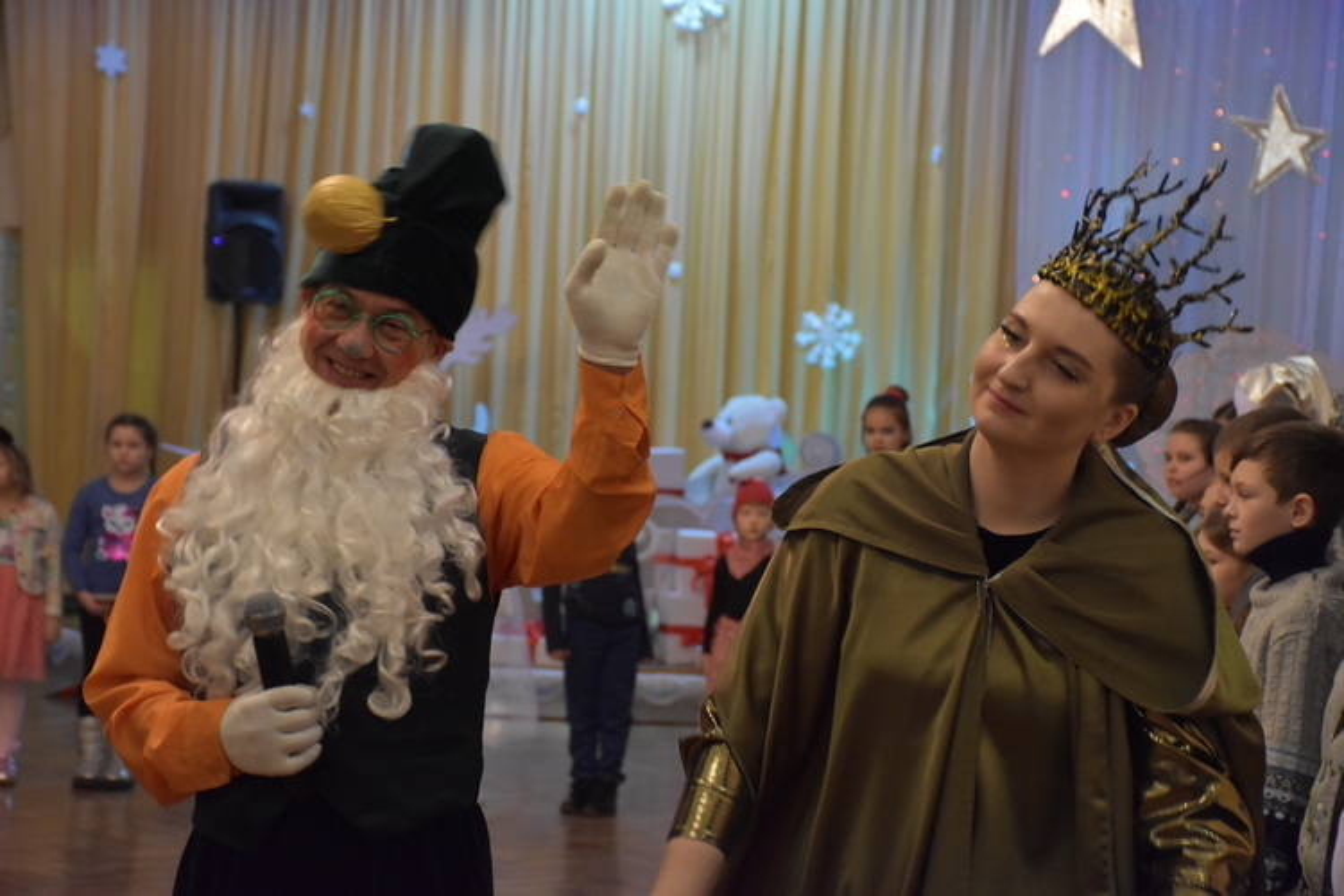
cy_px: 448
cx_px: 672
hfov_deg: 21.9
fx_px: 3472
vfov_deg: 14.7
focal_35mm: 93
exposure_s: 1/60
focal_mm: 62
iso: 2800
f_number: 5
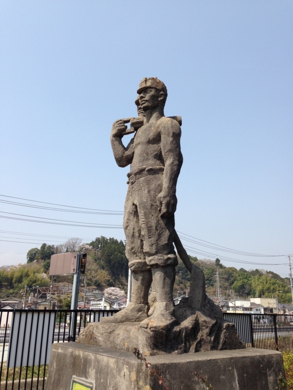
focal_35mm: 33
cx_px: 146
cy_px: 195
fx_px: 372
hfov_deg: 42.9
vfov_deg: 55.4
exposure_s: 1/1466
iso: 50
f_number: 2.4
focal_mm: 4.12
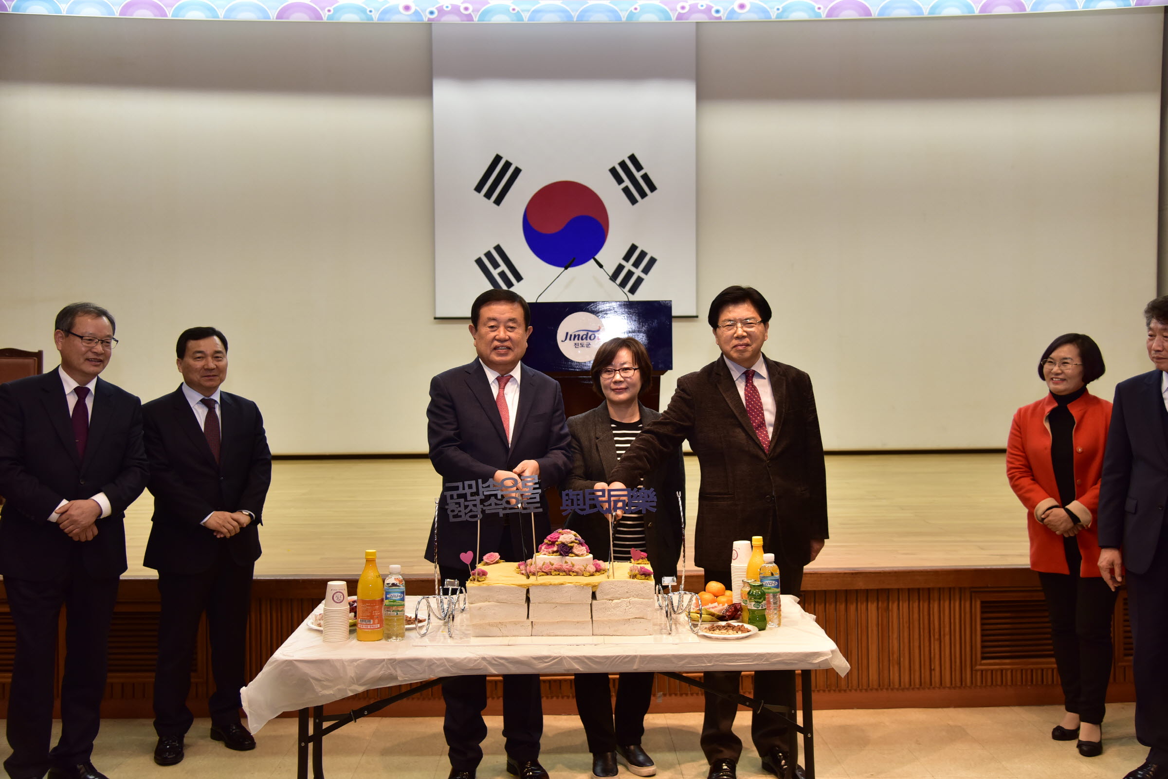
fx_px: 1233
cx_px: 584
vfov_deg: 35.1
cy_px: 390
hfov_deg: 50.7
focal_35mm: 38
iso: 800
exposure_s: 1/100
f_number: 4
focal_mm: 38
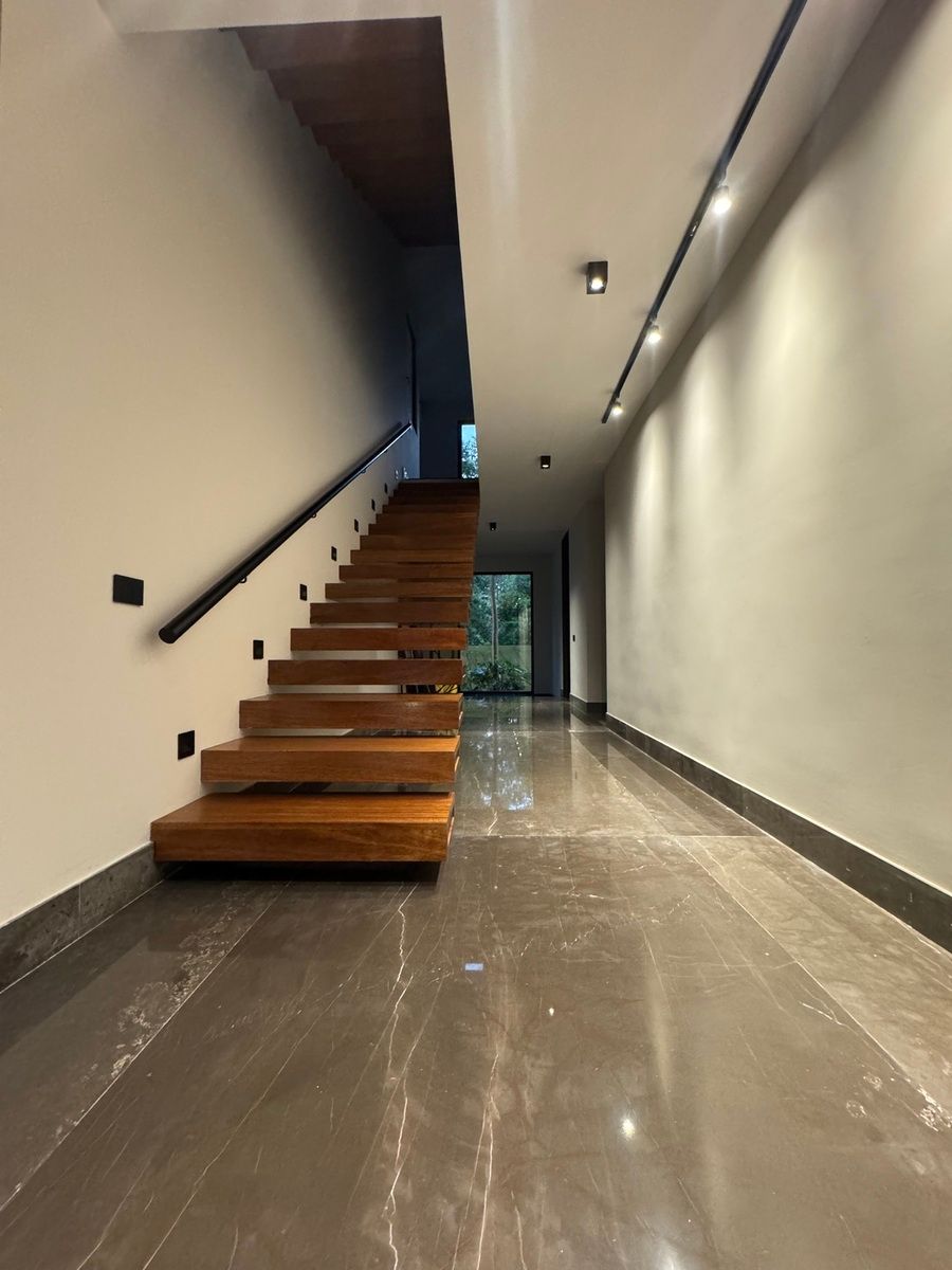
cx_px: 476
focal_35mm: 14
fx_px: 513
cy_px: 635
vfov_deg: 102.1
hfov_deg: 85.7
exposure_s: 1/60
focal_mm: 2.22
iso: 1000
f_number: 2.2
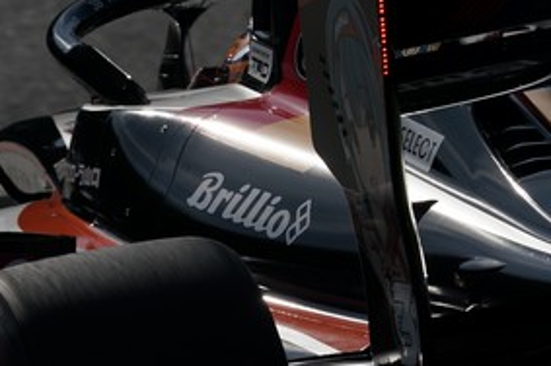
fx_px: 23360
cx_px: 132
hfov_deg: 1.4
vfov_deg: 0.9
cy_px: 387
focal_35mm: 1528
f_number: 14
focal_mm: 600
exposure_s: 1/640
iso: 200
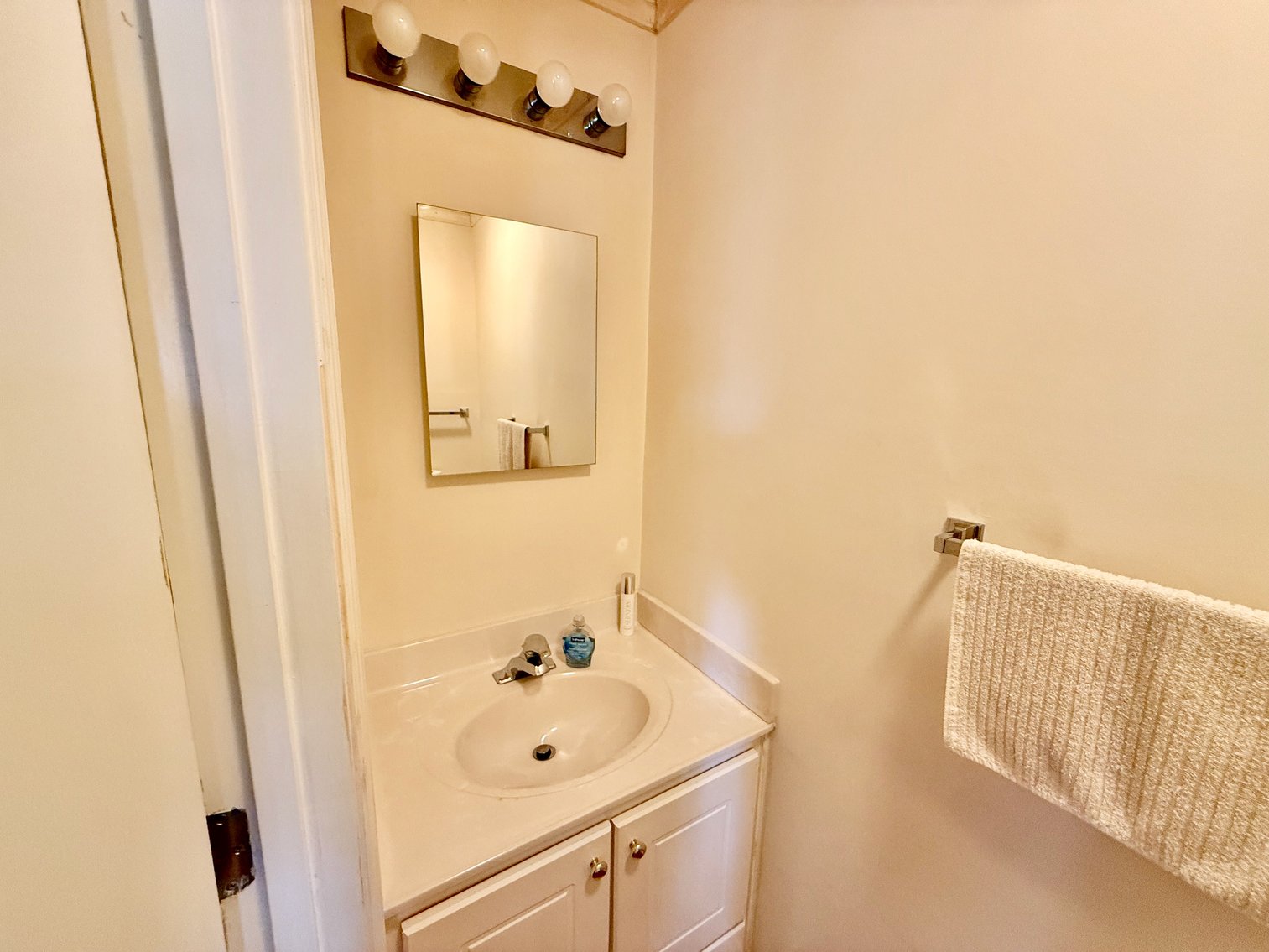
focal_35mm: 14
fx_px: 513
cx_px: 634
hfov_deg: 102.1
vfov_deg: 85.7
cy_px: 476
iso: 320
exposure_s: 1/60
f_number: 2.2
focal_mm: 2.22
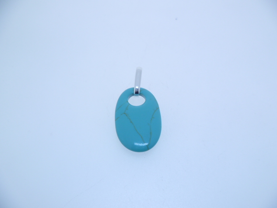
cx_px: 138
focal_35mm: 28
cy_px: 104
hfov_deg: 63.4
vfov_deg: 49.7
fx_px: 224
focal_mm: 5
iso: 80
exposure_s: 1/200
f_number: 2.8
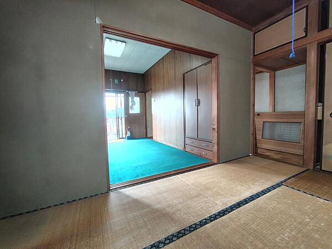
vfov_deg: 81.7
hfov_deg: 98.2
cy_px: 124
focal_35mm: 15
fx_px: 144
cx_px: 166
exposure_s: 1/40
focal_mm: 1.6
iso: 416
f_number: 2.4
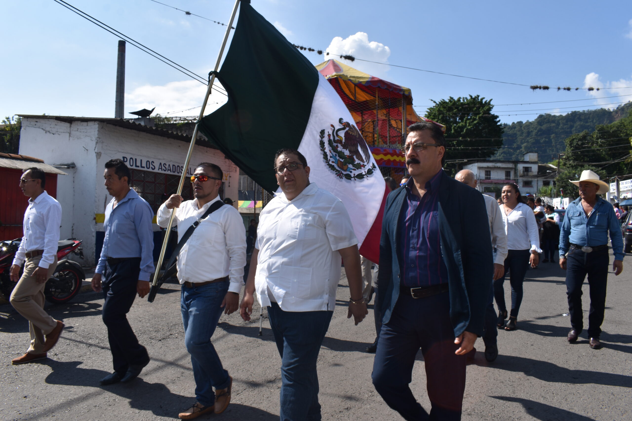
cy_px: 210
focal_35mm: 27
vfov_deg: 47.9
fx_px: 474
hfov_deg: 67.4
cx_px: 316
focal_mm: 18
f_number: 11
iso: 100
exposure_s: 1/200
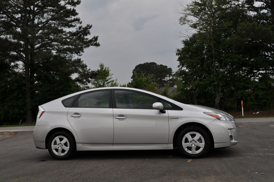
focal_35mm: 36
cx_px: 137
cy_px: 91
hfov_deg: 53.2
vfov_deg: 36.8
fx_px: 274
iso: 200
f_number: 9
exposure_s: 1/160
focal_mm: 24
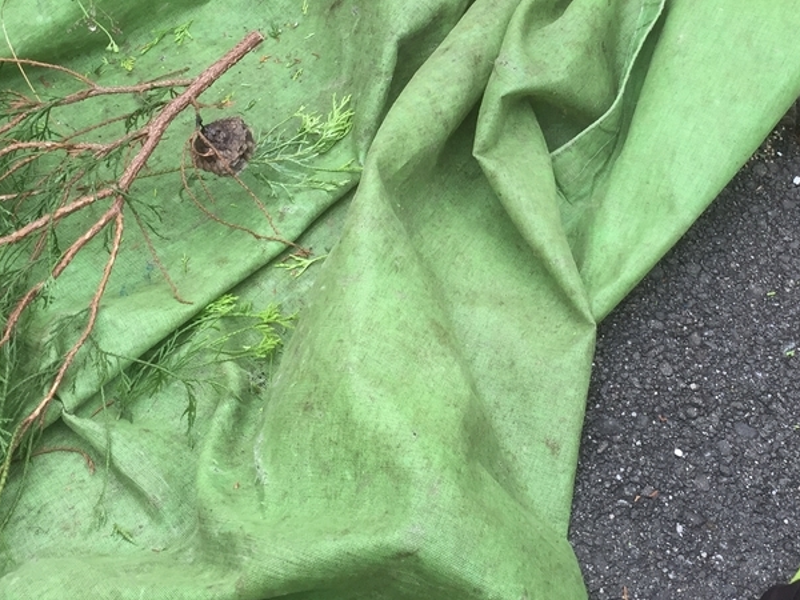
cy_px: 83
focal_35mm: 58
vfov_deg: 24.6
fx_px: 1340
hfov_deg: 32.9
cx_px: 537
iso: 50
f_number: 2.2
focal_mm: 4.15
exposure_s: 1/120
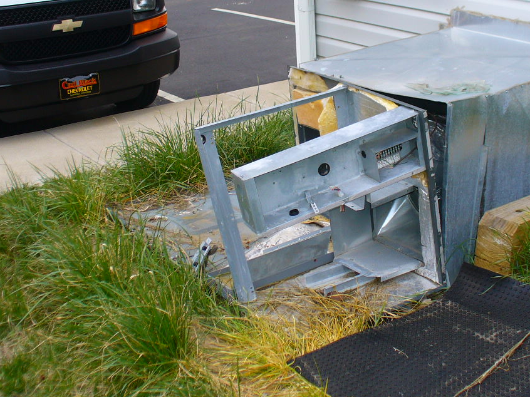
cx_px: 318
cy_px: 125
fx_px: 857
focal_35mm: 56
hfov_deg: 34.2
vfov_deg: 25.9
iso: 80
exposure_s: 1/320
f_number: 2.8
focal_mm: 6.1
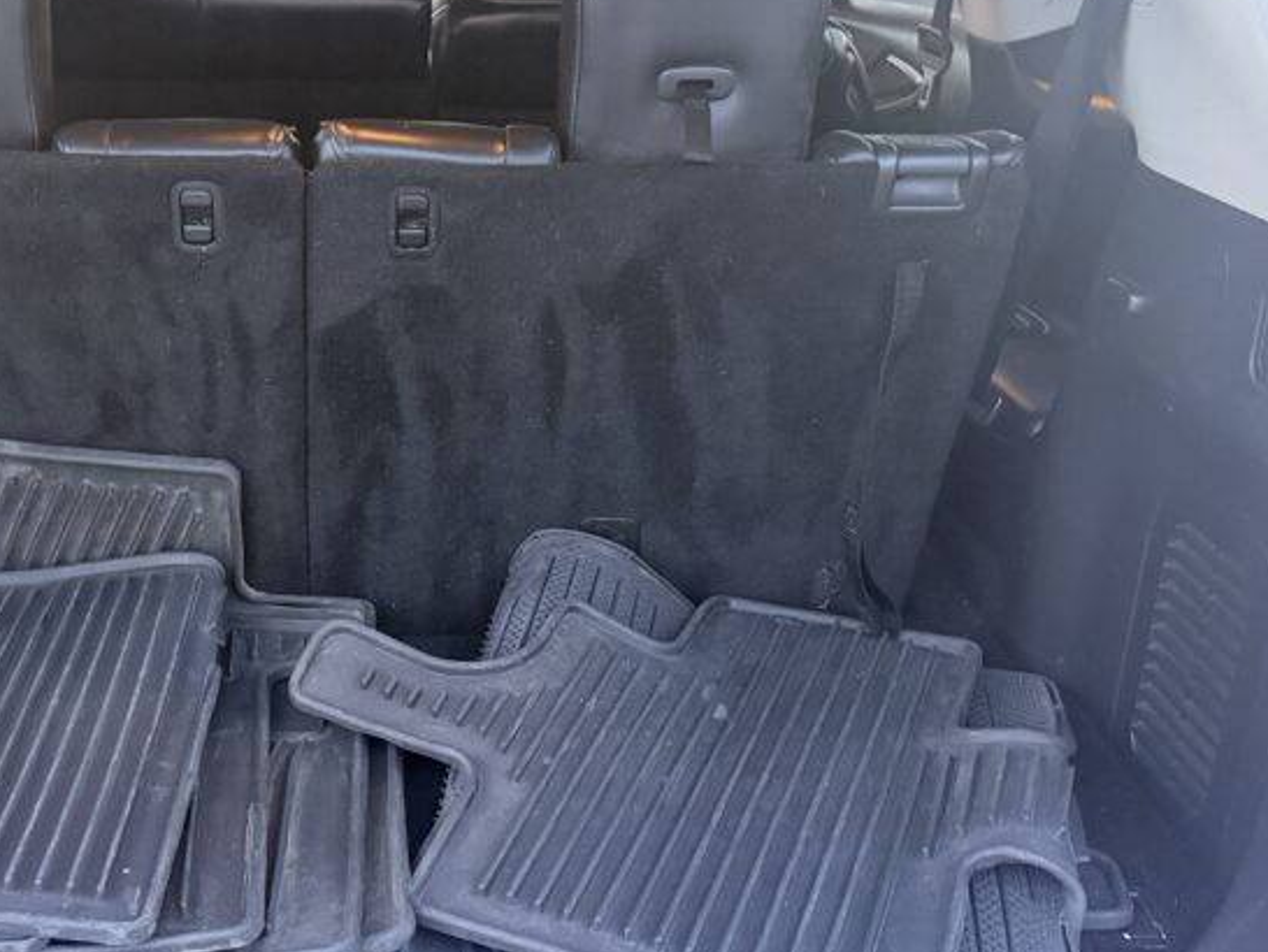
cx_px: 358
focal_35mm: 45
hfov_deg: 41.1
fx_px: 1649
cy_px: 485
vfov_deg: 32.2
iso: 800
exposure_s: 1/49
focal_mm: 6.76
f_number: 1.78
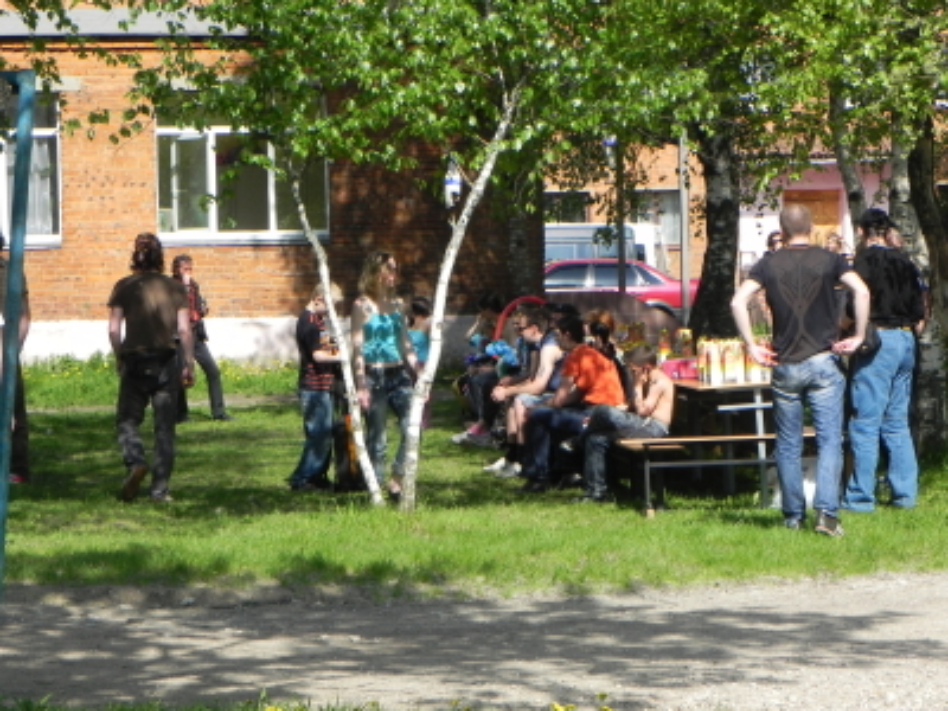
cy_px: 356
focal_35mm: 117
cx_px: 474
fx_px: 3204
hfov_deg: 16.8
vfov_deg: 12.7
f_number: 6.3
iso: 160
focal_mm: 20.8
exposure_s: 1/294
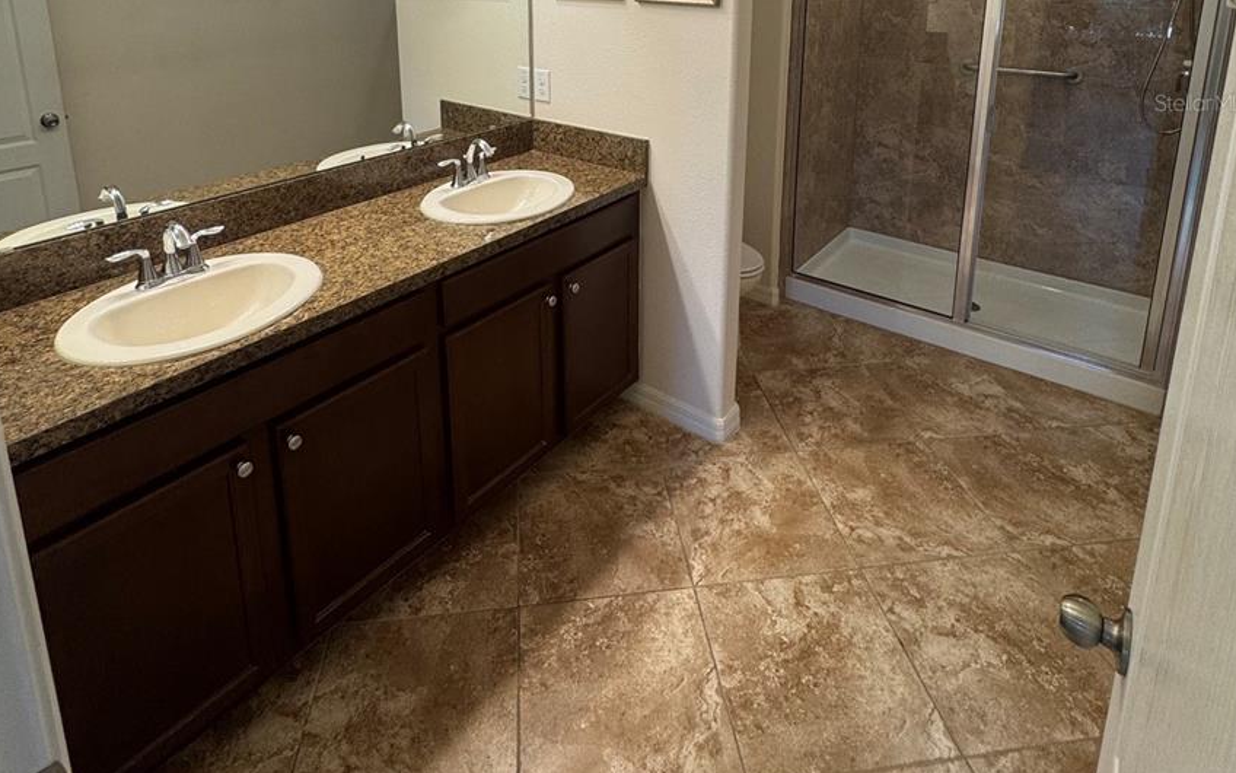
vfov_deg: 51.7
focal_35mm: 21
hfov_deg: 82.3
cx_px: 602
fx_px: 707
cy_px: 102
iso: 125
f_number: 2.2
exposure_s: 1/120
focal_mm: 2.22
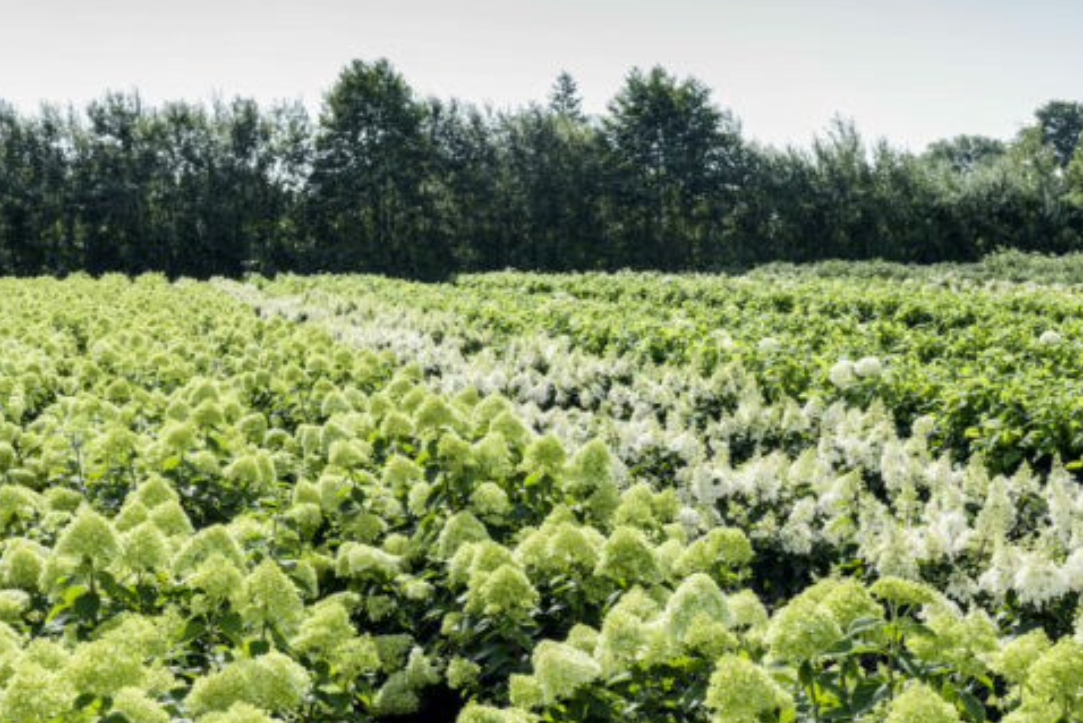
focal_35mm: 61
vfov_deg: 22.1
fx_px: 1836
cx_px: 730
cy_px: 533
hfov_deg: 32.6
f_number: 11
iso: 200
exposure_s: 1/125
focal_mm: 38
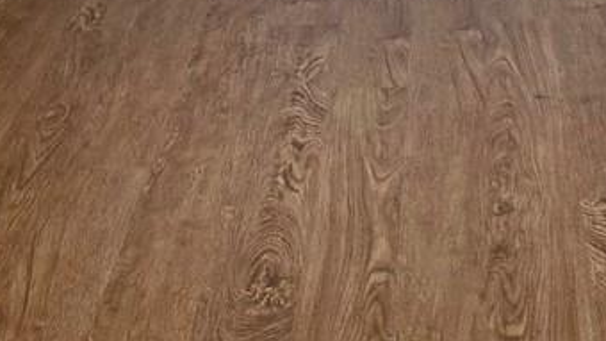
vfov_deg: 8.6
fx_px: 1976
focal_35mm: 123
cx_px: 406
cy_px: -584
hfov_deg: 17.4
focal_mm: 6.86
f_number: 1.78
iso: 160
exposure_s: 1/120
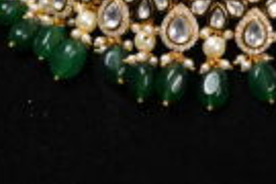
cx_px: 233
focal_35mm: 148
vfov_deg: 9.1
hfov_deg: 13.8
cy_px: -68
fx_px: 1135
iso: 4000
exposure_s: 1/160
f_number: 7.1
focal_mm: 50
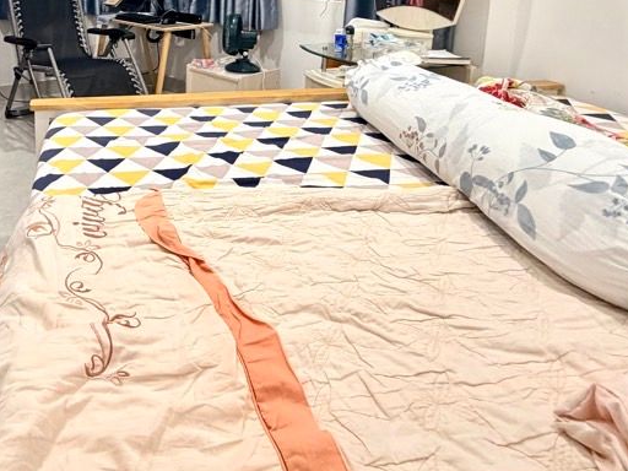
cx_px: 155
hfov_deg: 59.9
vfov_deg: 44.3
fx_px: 508
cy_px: 29
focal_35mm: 28
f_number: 2.2
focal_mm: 2.22
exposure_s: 1/50
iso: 250
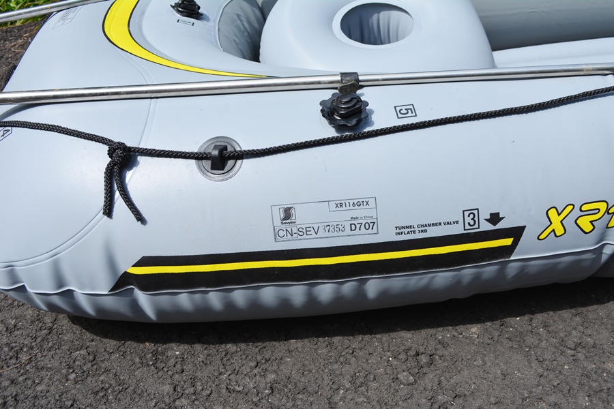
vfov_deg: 36.9
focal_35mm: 36
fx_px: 614
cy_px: 204
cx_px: 307
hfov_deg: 53.1
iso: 100
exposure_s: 1/250
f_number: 8
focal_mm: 24
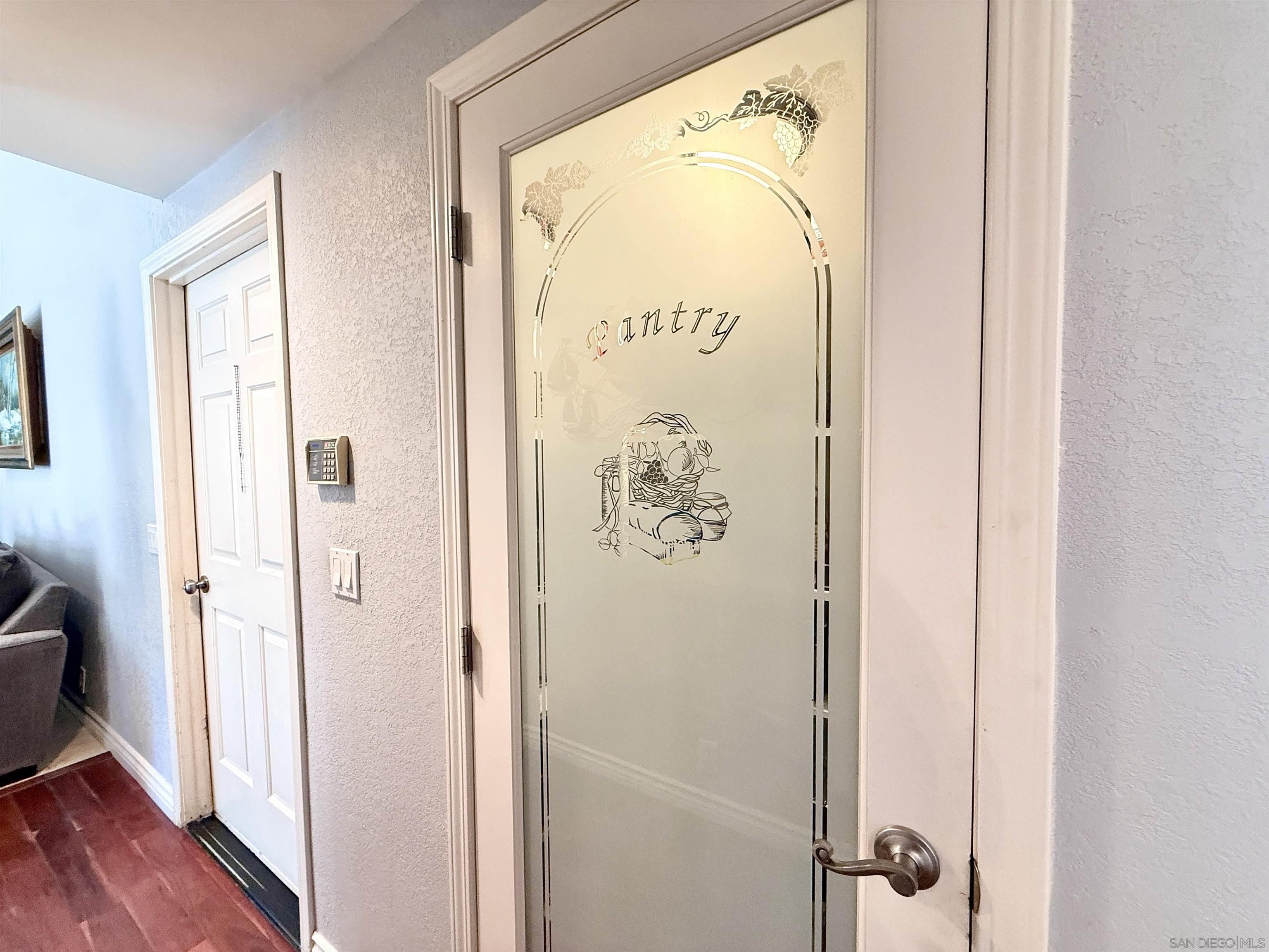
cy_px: 476
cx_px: 634
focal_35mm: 14
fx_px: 513
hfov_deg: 102.1
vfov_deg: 85.7
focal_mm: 2.22
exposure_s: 1/60
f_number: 2.2
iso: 500
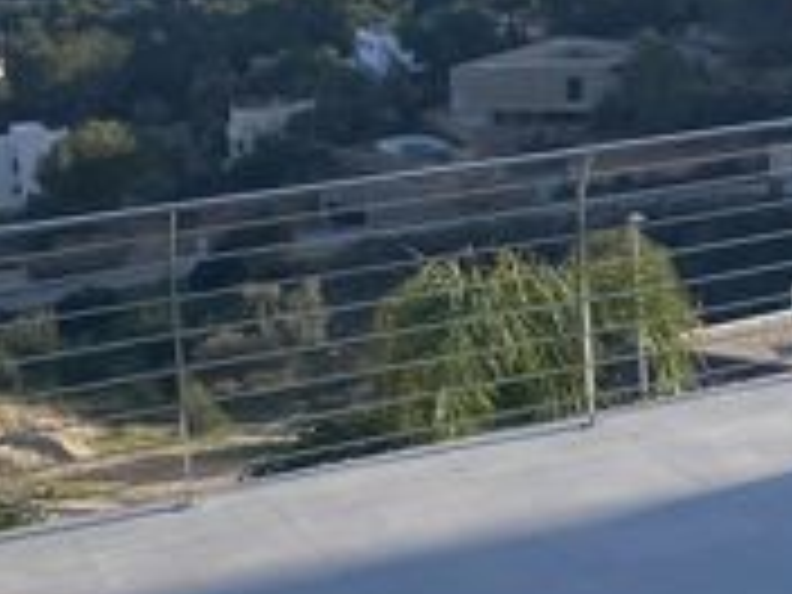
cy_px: -22
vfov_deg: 14.0
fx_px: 2379
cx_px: 1217
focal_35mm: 104
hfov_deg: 17.0
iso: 32
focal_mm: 4.25
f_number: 1.8
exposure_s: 1/3300
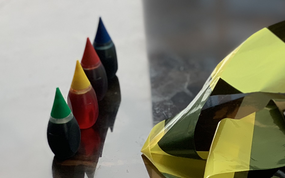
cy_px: -53
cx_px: 240
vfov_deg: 10.7
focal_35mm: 120
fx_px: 932
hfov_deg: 17.2
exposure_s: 1/122
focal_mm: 6
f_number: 2.4
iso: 80
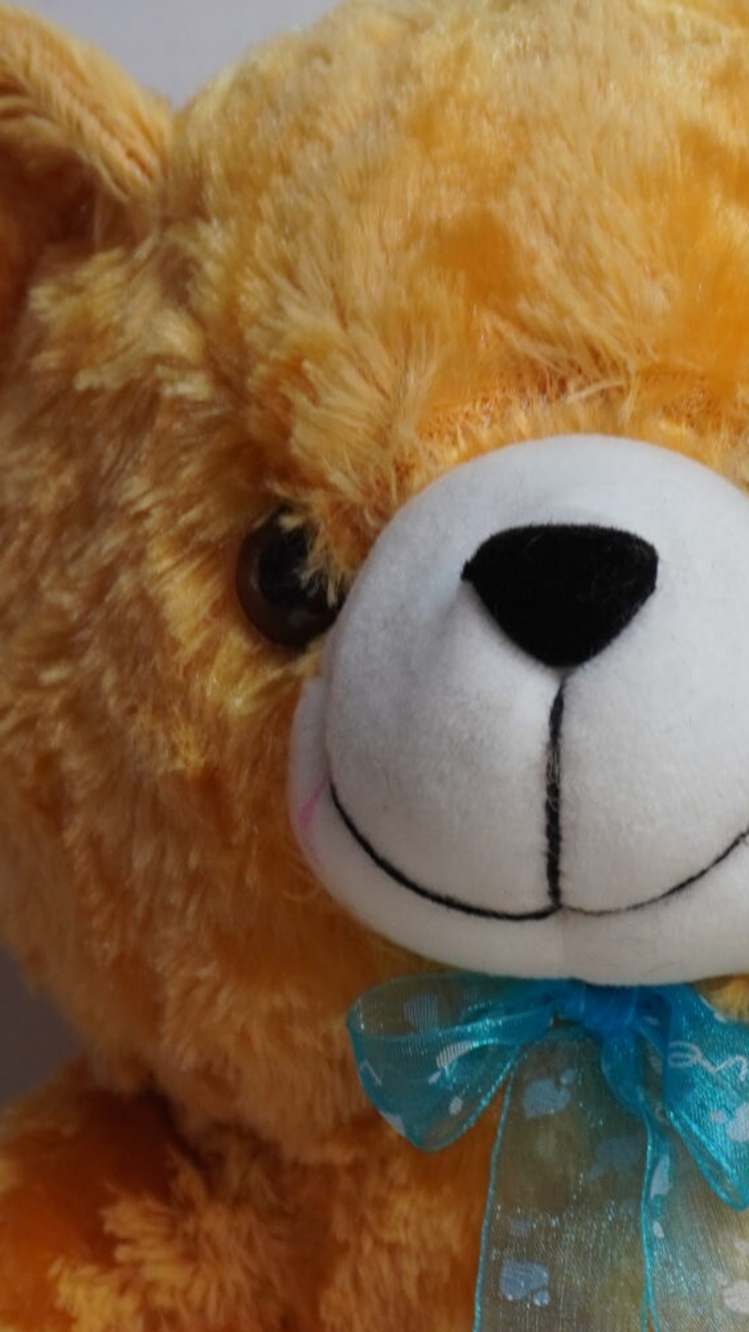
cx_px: 731
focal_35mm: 112
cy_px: 981
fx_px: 3954
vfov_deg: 19.0
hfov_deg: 10.7
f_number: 5.6
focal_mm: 28
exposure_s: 1/25
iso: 500
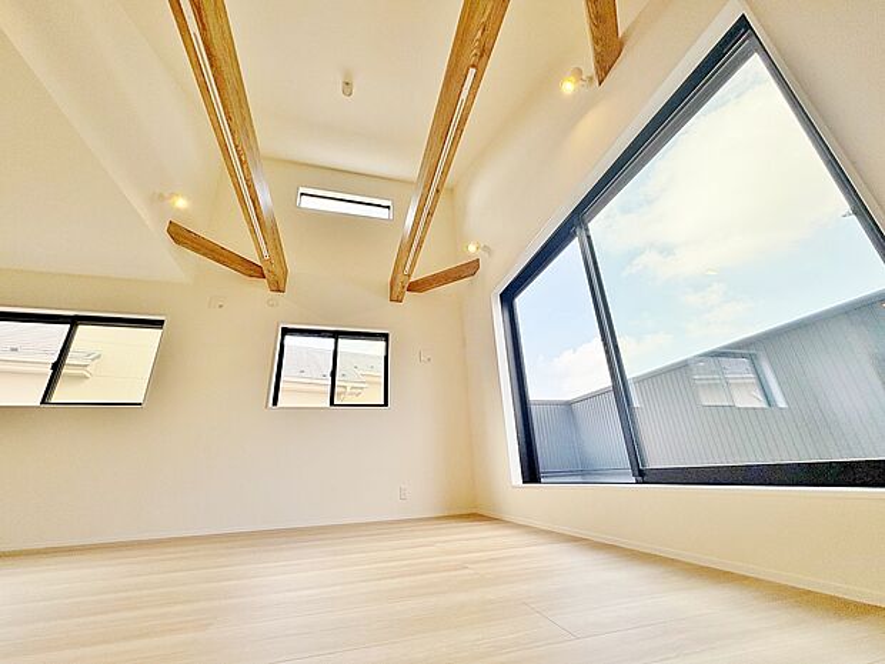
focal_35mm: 14
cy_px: 332
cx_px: 442
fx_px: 358
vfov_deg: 85.7
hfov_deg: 102.1
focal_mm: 2.22
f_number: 2.2
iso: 64
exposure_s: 1/412
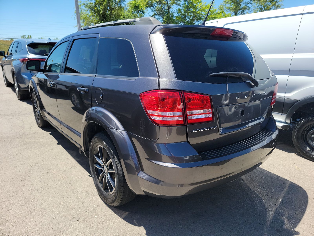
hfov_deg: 71.6
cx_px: 157
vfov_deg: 56.8
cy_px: 118
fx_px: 218
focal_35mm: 24
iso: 50
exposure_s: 1/514
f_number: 1.8
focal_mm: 6.7
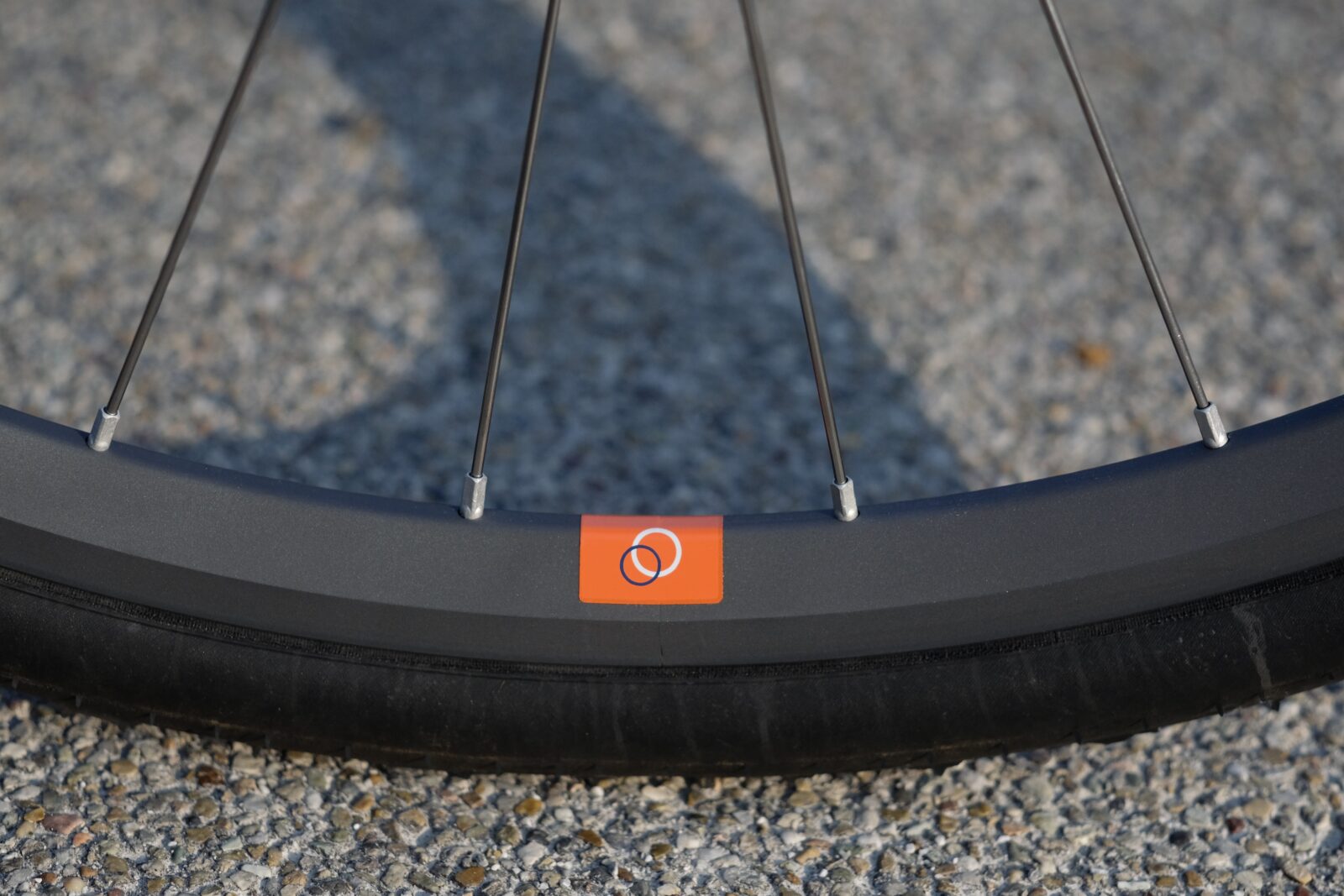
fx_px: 3136
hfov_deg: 24.2
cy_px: 448
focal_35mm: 84
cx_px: 672
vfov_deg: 16.3
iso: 800
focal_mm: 56
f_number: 3.2
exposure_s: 1/3200
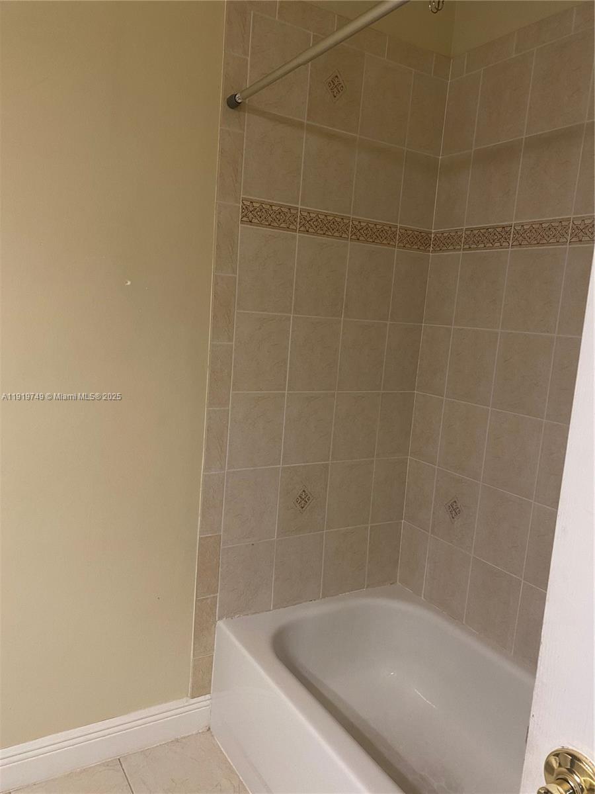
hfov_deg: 53.1
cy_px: 397
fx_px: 596
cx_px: 298
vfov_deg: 67.3
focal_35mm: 26
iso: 100
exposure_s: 1/60
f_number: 1.8
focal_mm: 4.25
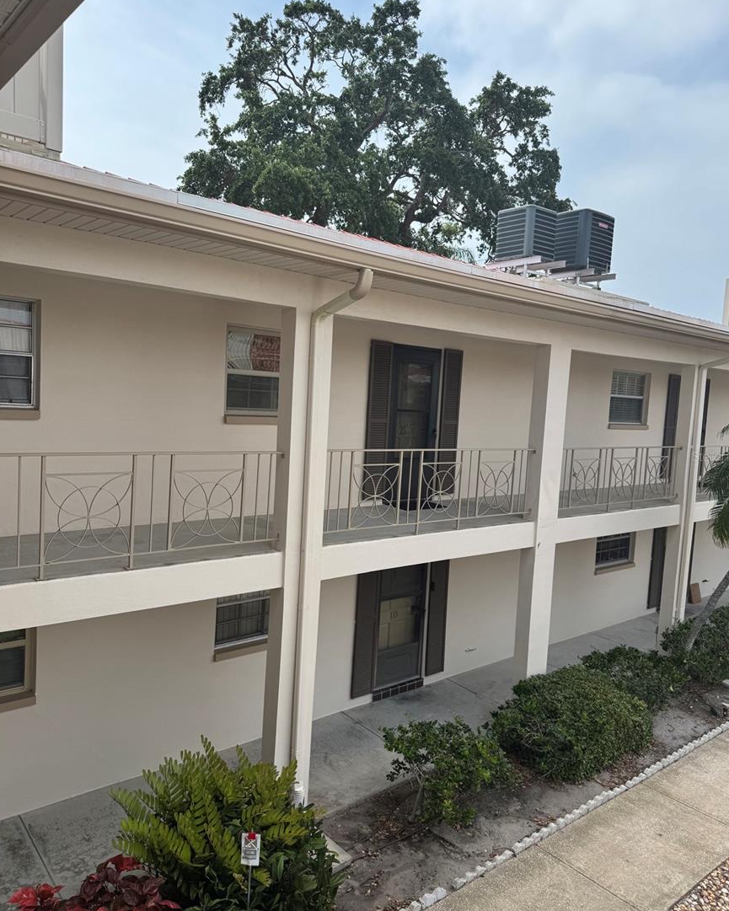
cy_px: 456
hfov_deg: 54.9
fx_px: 701
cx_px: 373
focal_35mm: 26
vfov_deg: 66.0
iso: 80
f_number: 1.78
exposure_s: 1/3096
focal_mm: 6.76
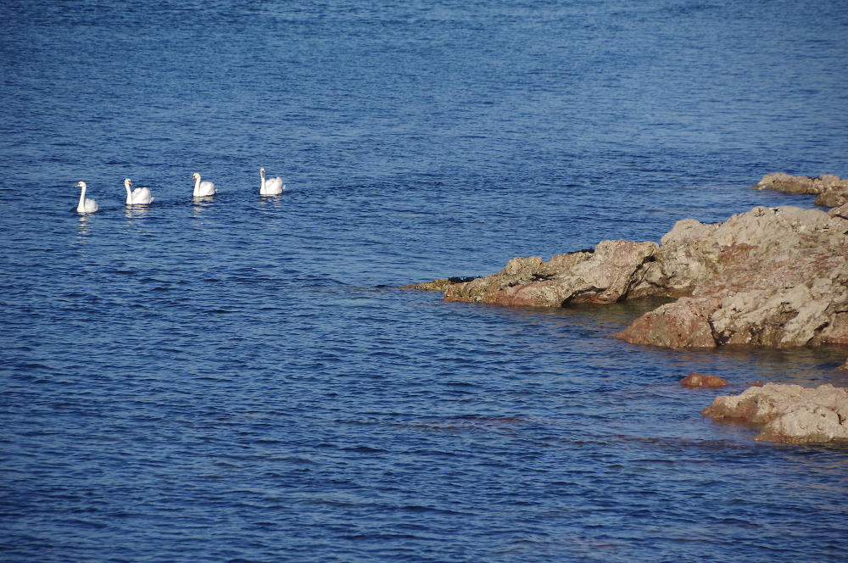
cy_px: 282
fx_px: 6352
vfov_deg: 5.1
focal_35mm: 270
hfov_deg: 7.6
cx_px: 424
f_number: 8
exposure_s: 1/320
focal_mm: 180
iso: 100
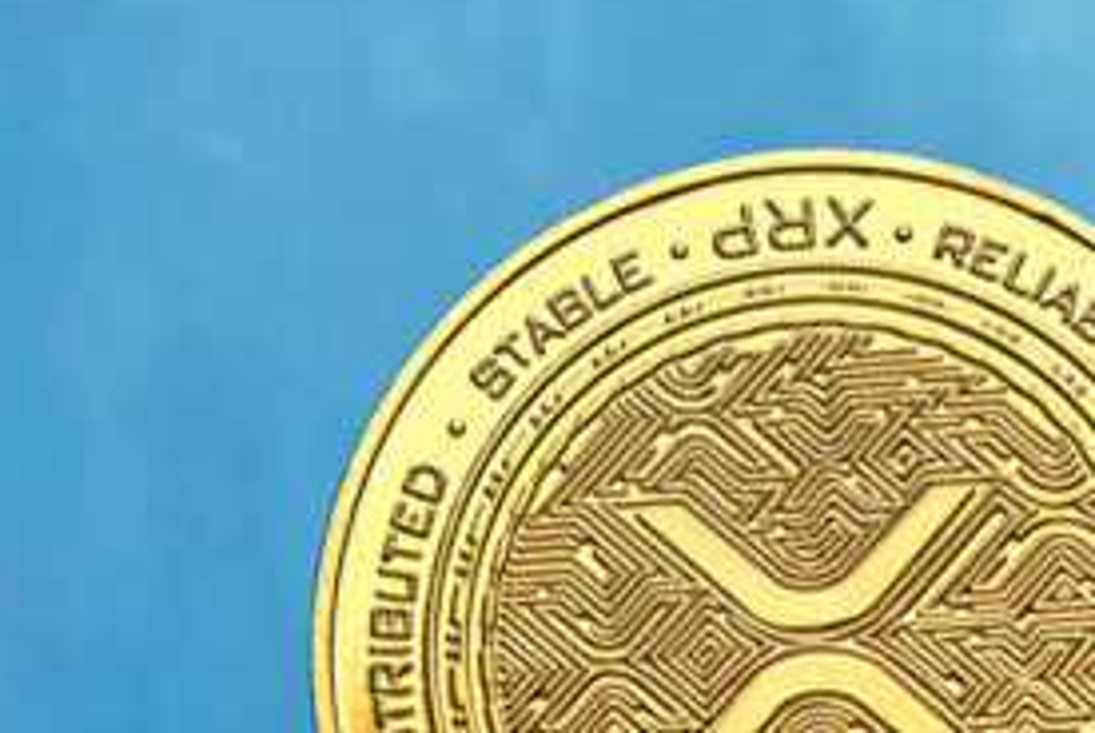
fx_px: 7643
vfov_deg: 5.5
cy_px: 737
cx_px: 1358
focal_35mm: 251
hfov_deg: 8.1
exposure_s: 1/250
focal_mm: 60
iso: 160
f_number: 5.6
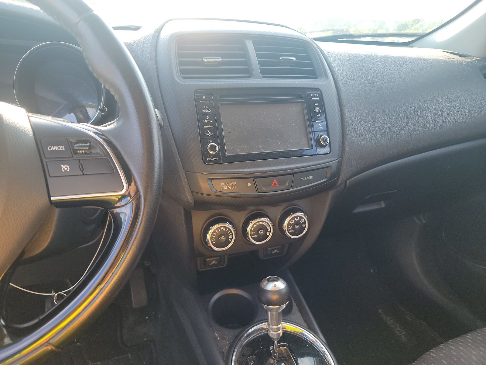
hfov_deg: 71.6
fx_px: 337
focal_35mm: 24
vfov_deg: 56.8
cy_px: 182
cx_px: 243
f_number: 1.8
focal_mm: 6.7
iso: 92
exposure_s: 1/119
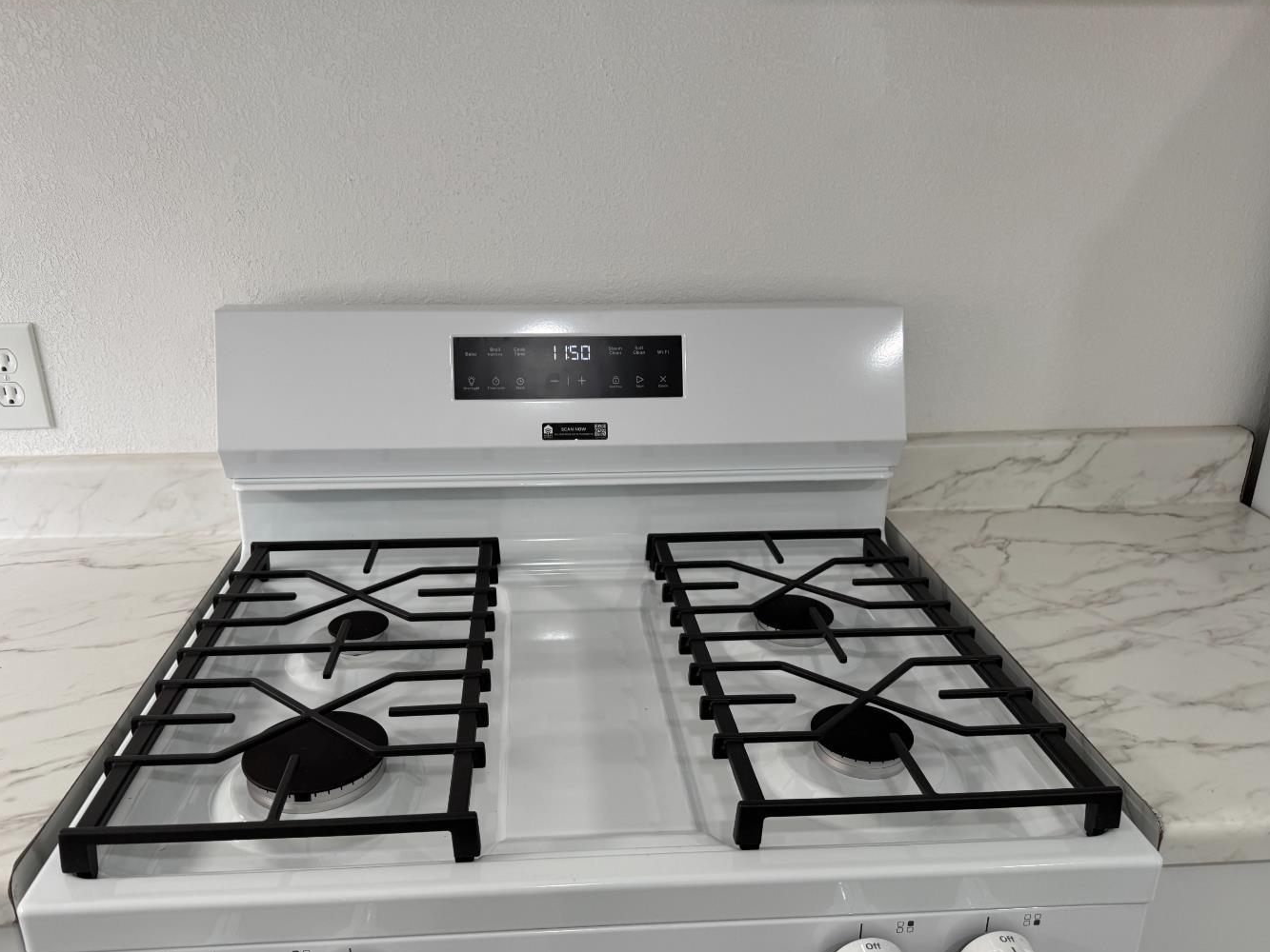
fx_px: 991
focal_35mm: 27
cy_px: 526
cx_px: 603
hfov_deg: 65.3
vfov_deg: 51.3
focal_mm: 6.76
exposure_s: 1/120
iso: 100
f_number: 1.78
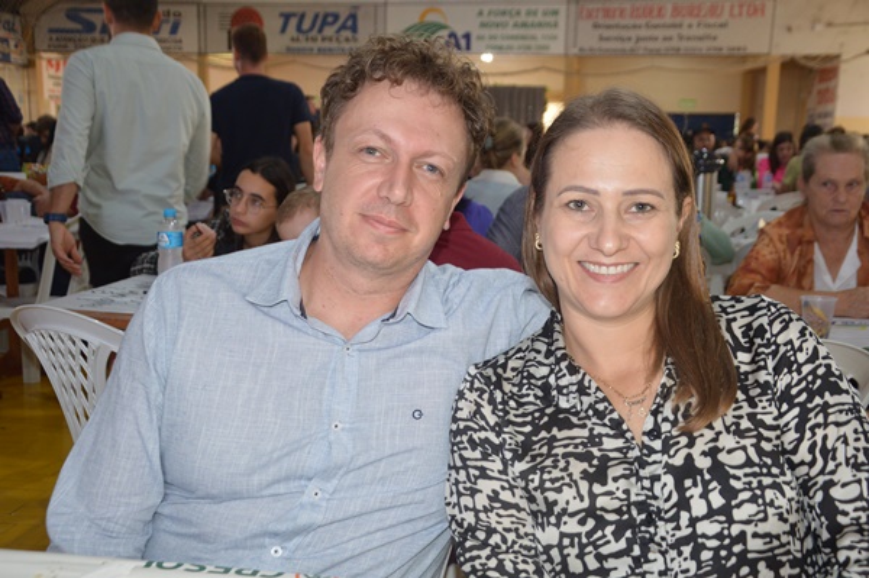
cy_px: 289
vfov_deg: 31.8
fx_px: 1013
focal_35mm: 42
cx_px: 434
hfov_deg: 46.4
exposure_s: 1/60
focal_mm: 28
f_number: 4
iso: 720
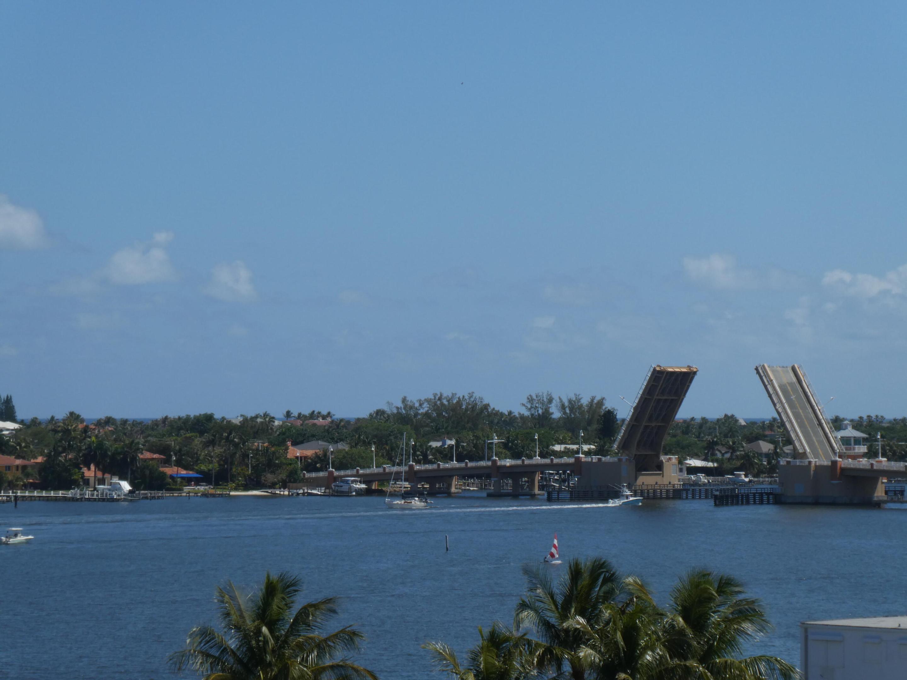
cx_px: 454
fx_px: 3747
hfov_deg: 13.8
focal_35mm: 143
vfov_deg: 10.4
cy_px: 340
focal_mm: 25.6
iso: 80
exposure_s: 1/800
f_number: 5.4
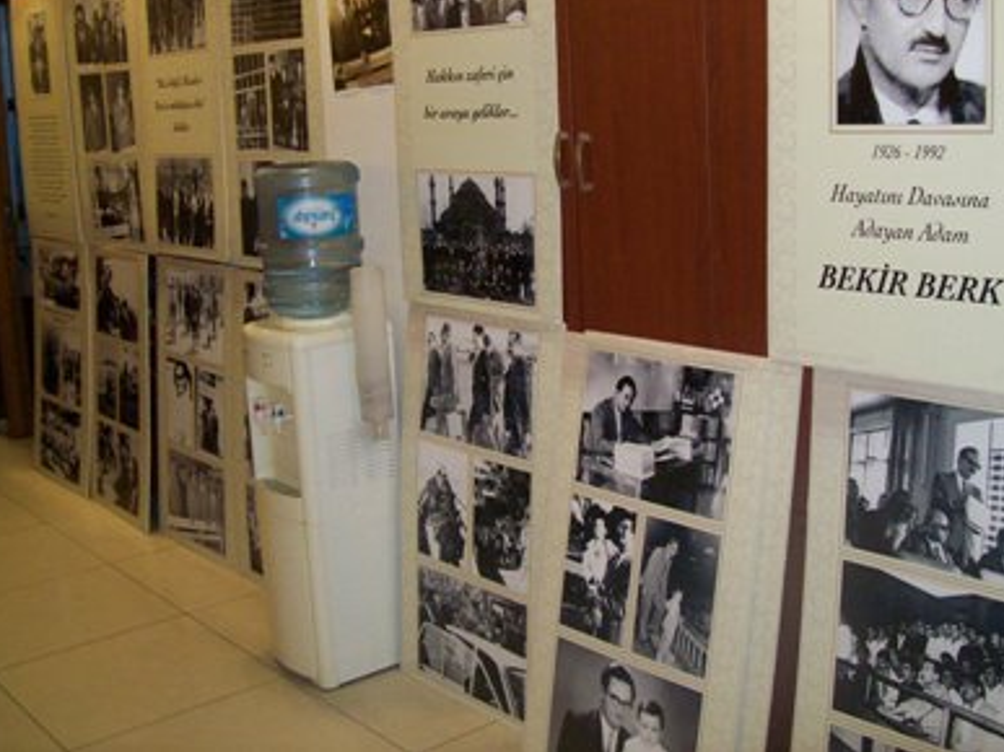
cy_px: 284
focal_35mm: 45
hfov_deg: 42.0
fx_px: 1305
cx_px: 573
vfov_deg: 32.0
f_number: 2.7
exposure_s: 1/64
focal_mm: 6
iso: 200
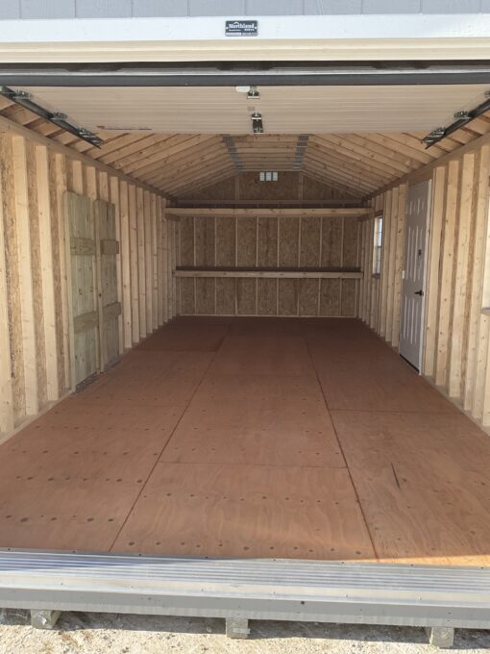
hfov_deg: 48.2
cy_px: 327
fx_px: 547
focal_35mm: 29
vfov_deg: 61.7
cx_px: 245
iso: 16
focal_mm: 3
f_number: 1.8
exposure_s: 1/461
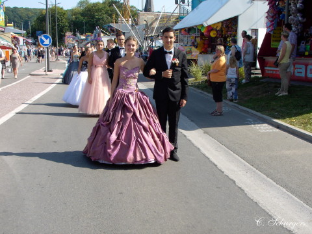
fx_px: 442
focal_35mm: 49
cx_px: 156
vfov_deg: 29.7
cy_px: 117
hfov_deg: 38.9
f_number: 4.5
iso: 70
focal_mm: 7.5
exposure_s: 1/240
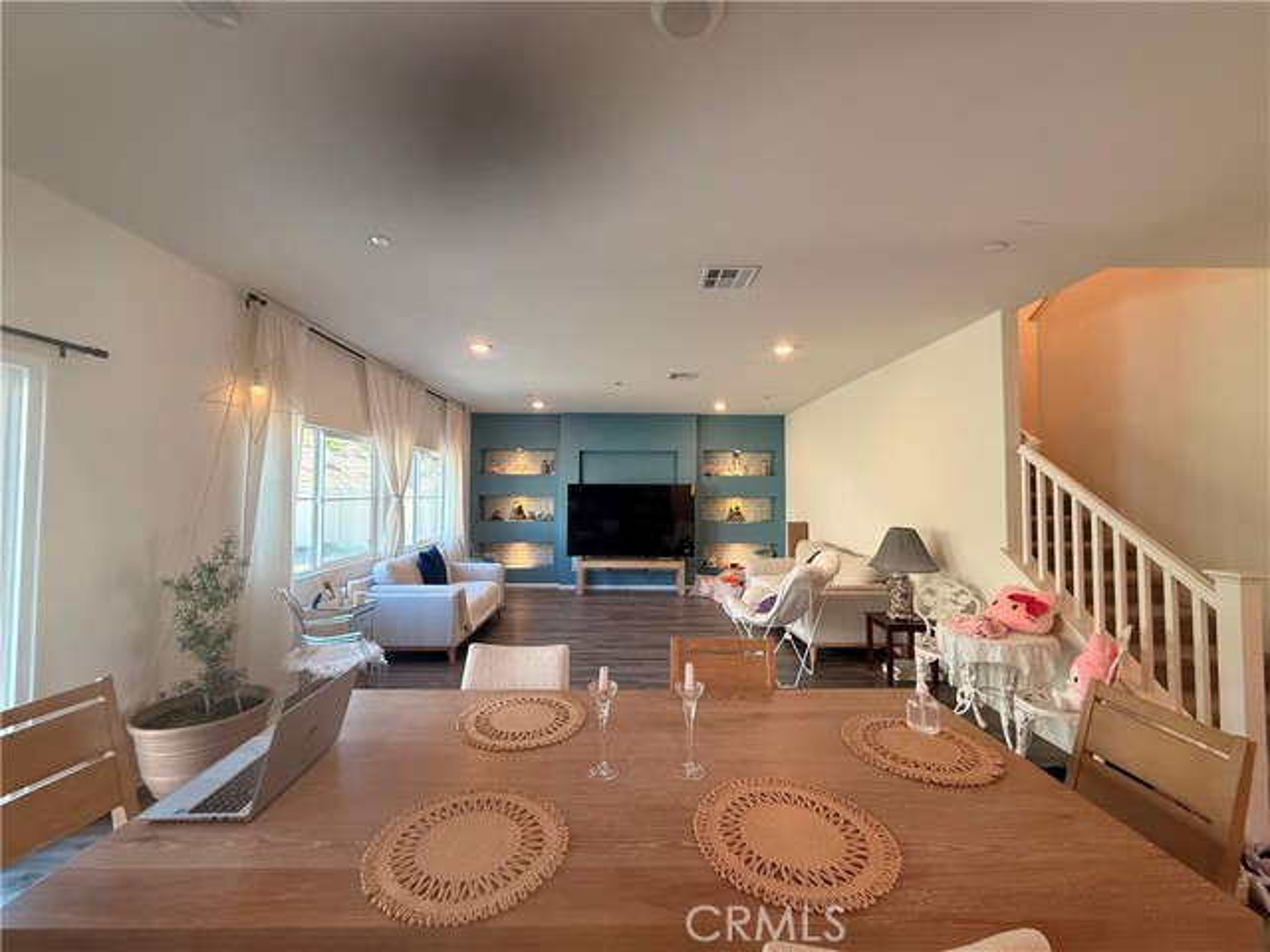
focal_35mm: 14
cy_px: 476
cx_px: 635
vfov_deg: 85.7
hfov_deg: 102.1
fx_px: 514
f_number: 2.2
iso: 200
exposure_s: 1/120
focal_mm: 2.22
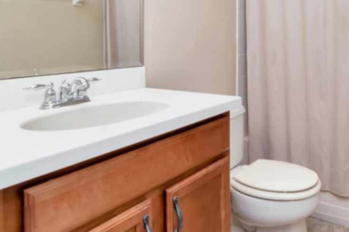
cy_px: 43
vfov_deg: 42.8
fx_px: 280
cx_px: 289
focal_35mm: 29
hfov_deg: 58.0
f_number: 10
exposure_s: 1/40
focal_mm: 11
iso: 1000
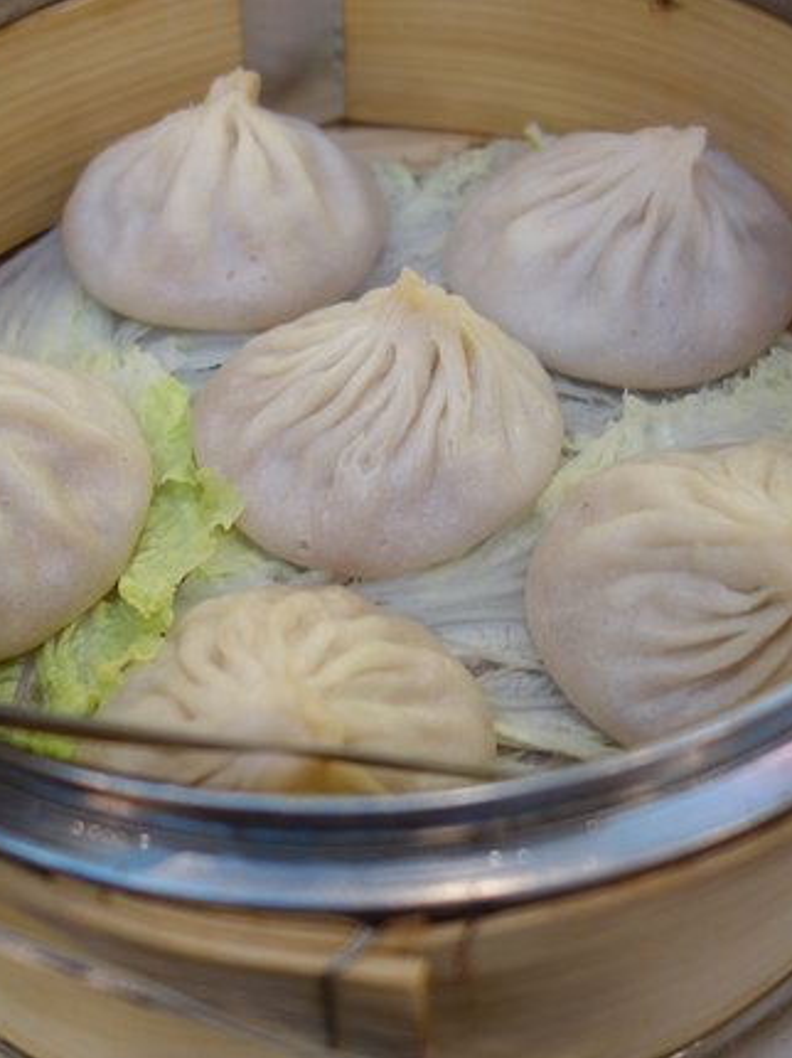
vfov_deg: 40.4
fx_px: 1435
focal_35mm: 47
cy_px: 492
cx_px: 303
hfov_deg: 30.7
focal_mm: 10.4
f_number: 1.8
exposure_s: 1/30
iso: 160
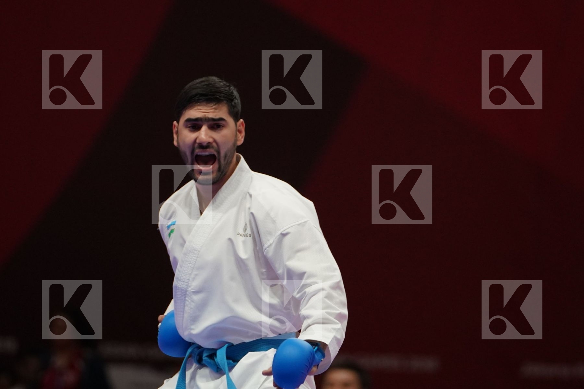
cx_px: 292
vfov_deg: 3.8
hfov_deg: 5.6
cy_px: 194
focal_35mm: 366
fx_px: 5937
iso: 2500
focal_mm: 244
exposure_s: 1/1000
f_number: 4
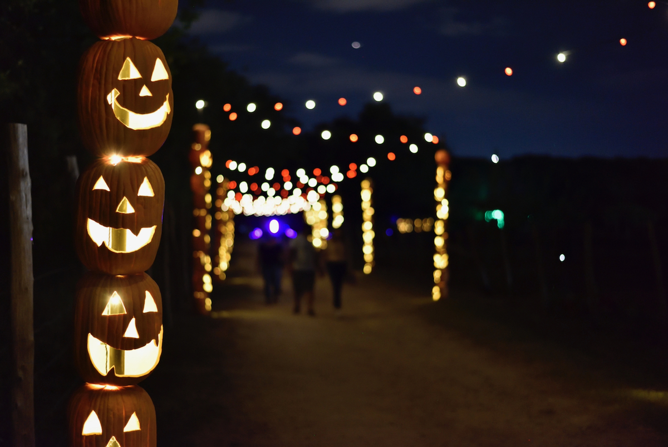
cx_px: 334
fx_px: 928
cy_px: 224
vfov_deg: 27.0
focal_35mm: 50
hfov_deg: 39.6
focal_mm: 50
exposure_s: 1/25
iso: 2000
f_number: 1.8
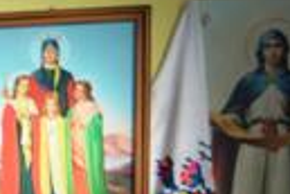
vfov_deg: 4.0
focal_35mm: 334
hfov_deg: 5.7
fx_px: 2690
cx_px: -641
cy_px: 451
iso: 280
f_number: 4.5
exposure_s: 1/125
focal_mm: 34
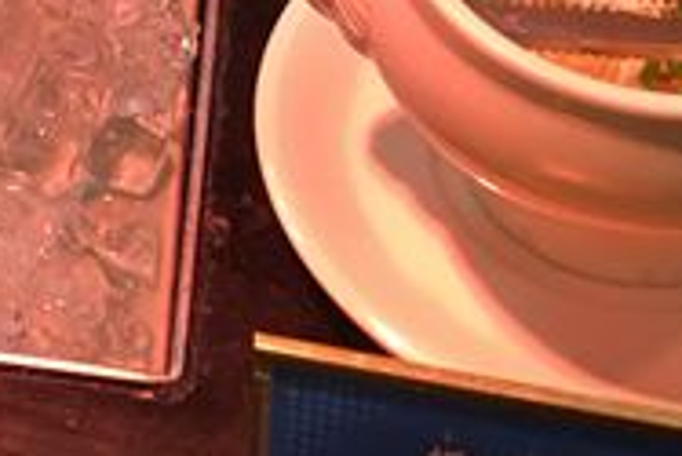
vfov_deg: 10.1
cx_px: -489
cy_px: -368
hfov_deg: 14.3
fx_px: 2446
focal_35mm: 129
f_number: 2.2
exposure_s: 1/30
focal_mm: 4.15
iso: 32
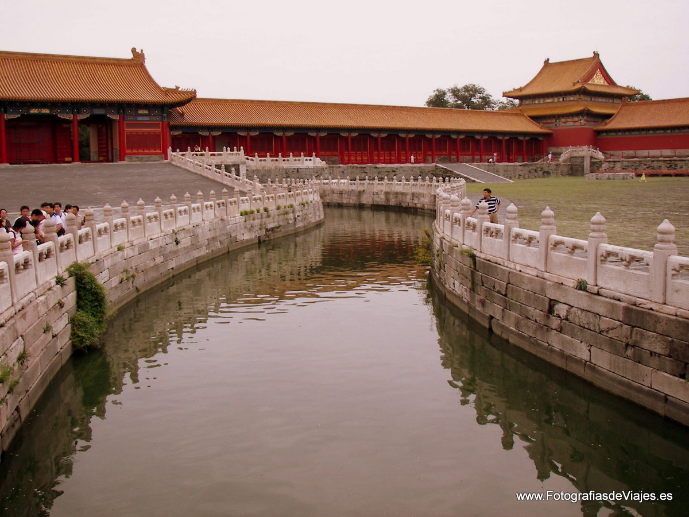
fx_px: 717
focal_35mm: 36
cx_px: 344
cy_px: 258
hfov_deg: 51.4
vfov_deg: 39.7
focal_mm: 6
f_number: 2.8
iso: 50
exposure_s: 1/250
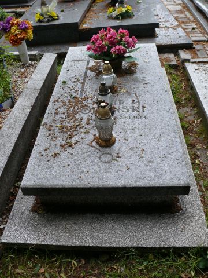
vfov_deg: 52.6
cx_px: 104
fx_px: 280
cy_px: 139
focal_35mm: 35
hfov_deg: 40.7
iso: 100
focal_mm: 7.4
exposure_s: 1/40
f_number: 2.8
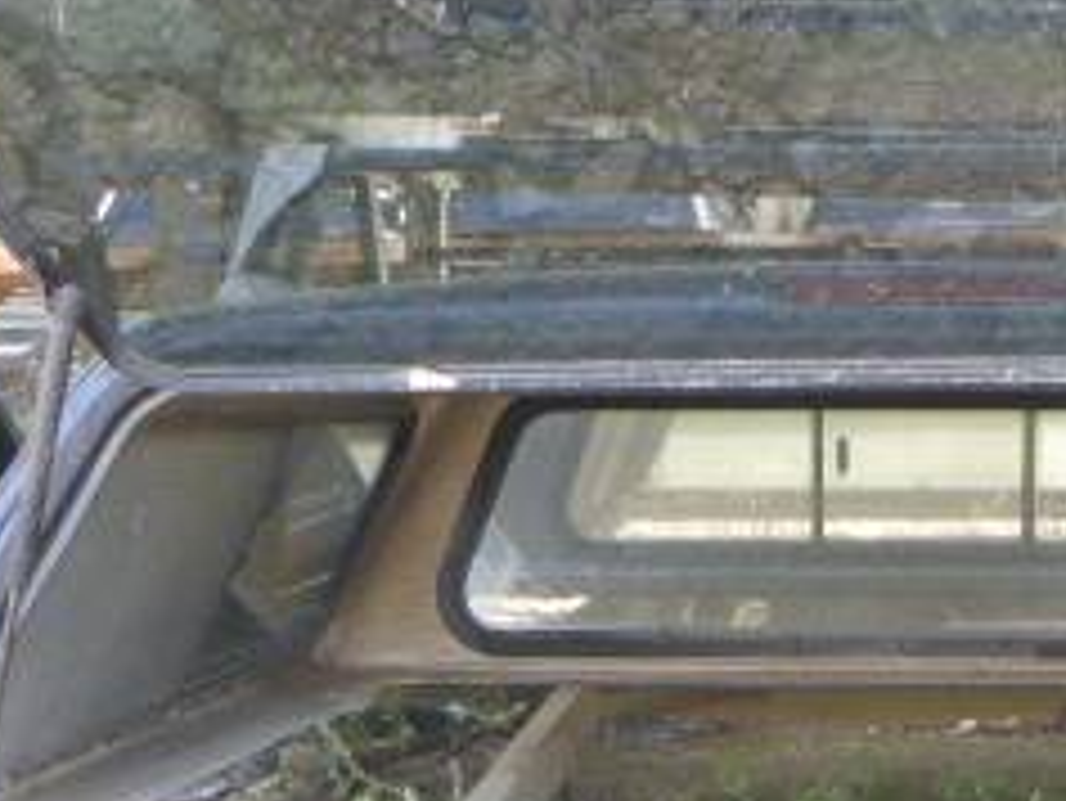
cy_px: 536
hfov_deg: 25.9
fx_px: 2249
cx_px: 940
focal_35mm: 73
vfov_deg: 20.1
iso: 250
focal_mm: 4.8
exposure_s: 1/60
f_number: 4
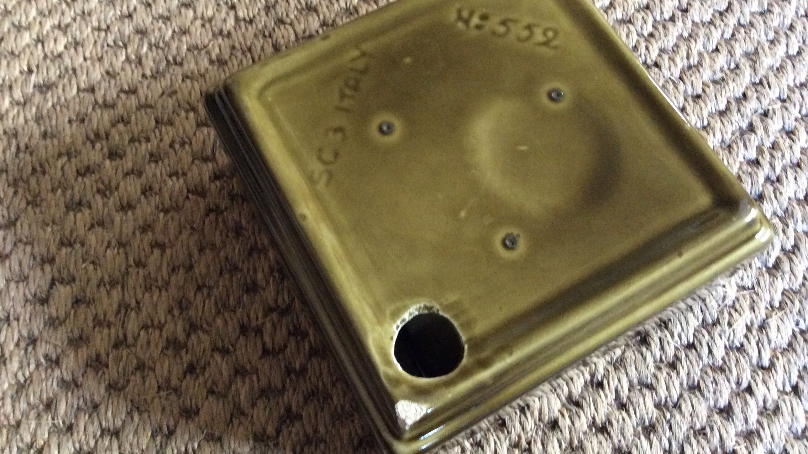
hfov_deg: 56.6
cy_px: 190
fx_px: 750
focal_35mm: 35
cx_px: 404
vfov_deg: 33.6
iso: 250
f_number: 2.4
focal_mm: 3.3
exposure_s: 1/17
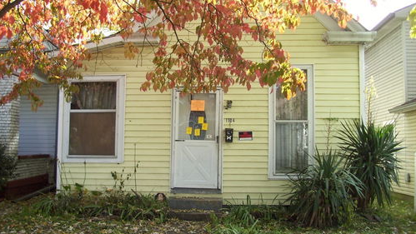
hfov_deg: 52.8
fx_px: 419
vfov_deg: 31.2
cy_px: 120
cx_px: 204
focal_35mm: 38
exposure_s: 1/125
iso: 80
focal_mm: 5.7
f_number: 2.9
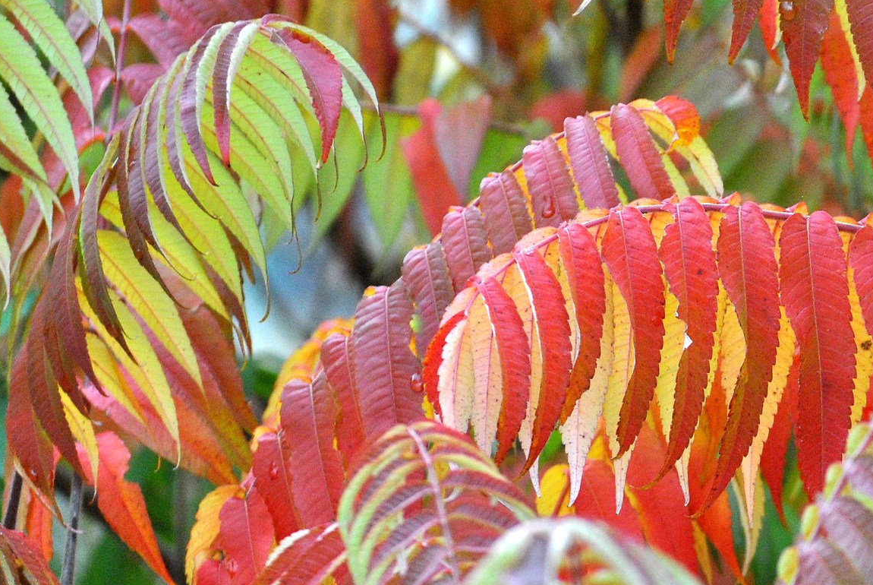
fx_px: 6993
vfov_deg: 4.8
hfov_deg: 7.1
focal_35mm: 288
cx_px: 767
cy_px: 381
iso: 800
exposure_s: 1/200
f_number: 5.6
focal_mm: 92
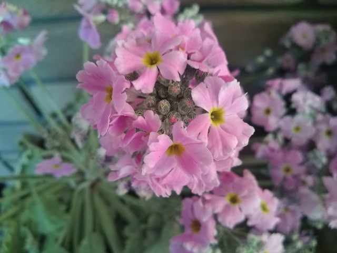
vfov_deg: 44.2
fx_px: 312
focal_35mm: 32
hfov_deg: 56.8
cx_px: 168
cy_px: 126
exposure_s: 1/40.1
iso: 71
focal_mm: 3.3
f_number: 2.8
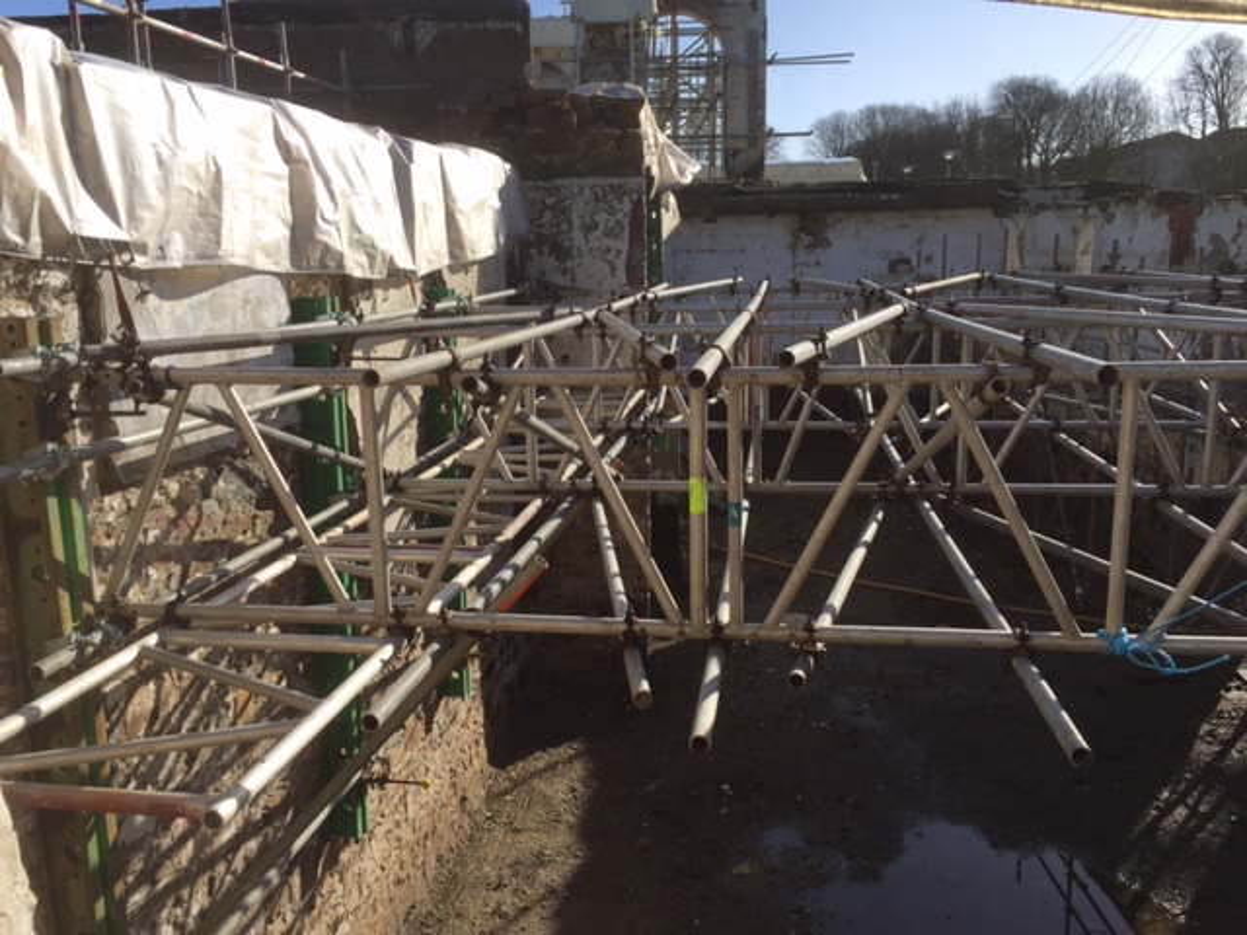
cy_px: 468
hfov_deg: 61.7
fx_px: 1045
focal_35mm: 29
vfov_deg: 48.2
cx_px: 624
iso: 32
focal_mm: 4.15
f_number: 2.2
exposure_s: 1/2198
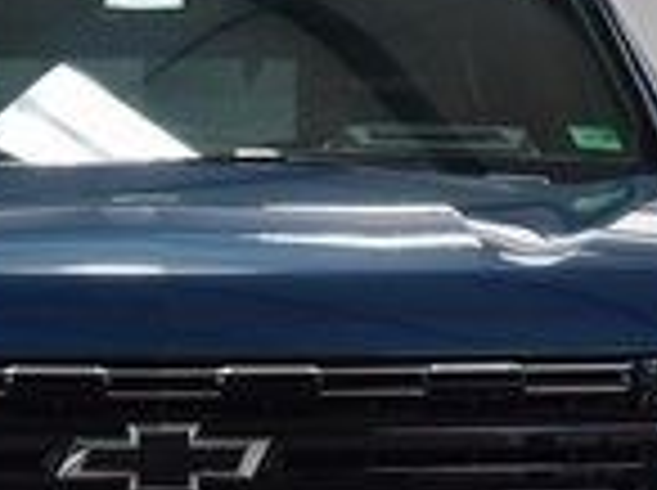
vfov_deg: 6.5
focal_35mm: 228
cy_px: 389
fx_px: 4320
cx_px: 148
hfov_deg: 8.7
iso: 1600
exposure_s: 1/60
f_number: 7.1
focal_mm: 36
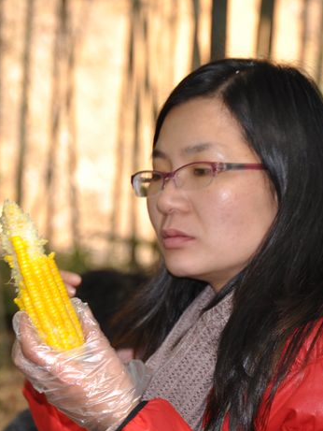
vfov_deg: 10.6
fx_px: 2310
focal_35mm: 186
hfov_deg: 8.0
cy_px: 216
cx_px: 156
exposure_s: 1/60
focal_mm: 85
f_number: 5.6
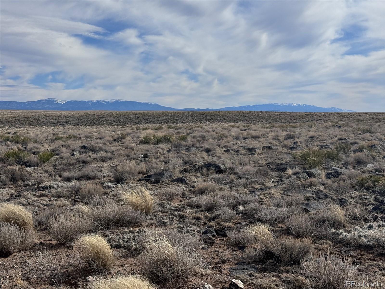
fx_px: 534
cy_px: 144
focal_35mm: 48
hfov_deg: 39.7
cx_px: 192
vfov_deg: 30.3
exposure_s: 1/9009
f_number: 1.78
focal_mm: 6.76
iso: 64
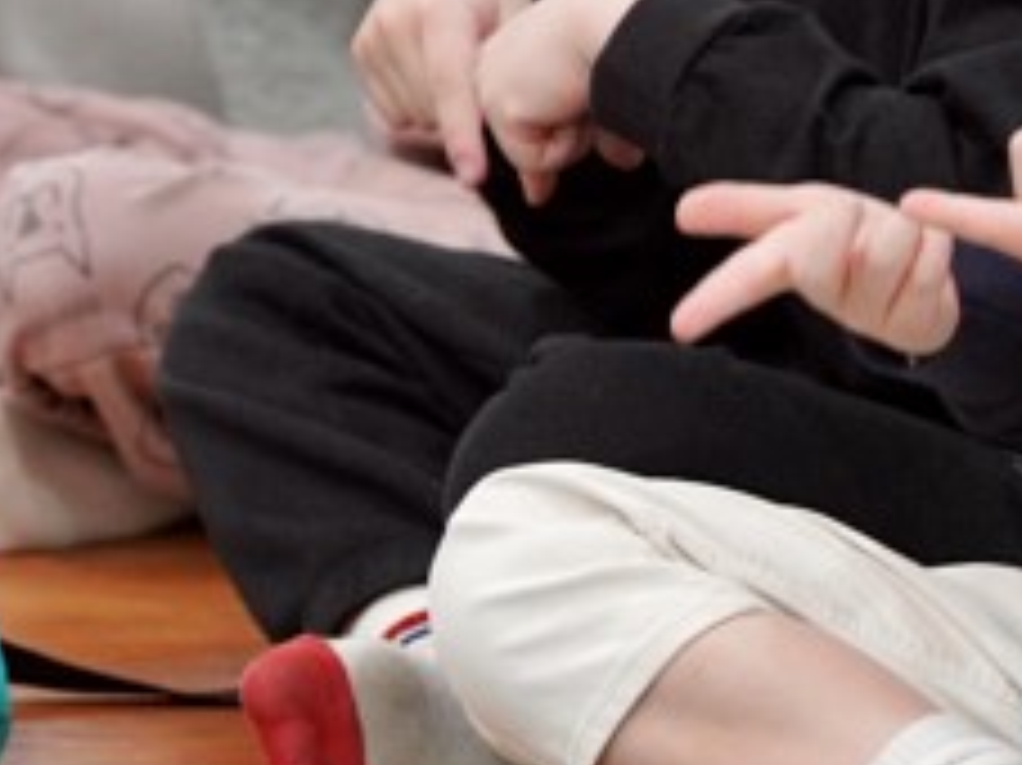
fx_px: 22485
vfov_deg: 1.9
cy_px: -270
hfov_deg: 2.6
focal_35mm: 762
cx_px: 396
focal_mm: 200
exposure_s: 1/250
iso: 3200
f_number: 4
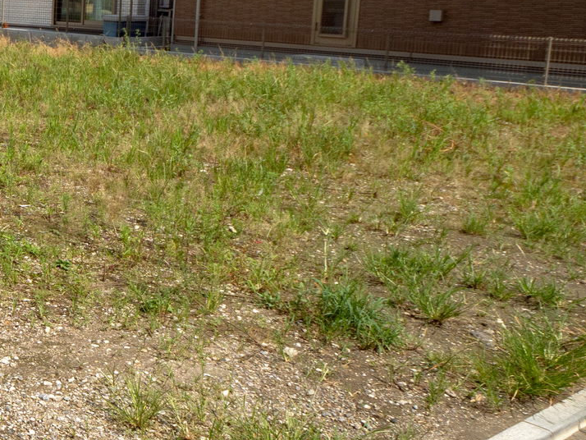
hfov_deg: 29.2
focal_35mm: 56
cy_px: 158
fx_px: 948
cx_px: -131
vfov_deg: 26.0
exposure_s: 1/250
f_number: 6.3
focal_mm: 10
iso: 200
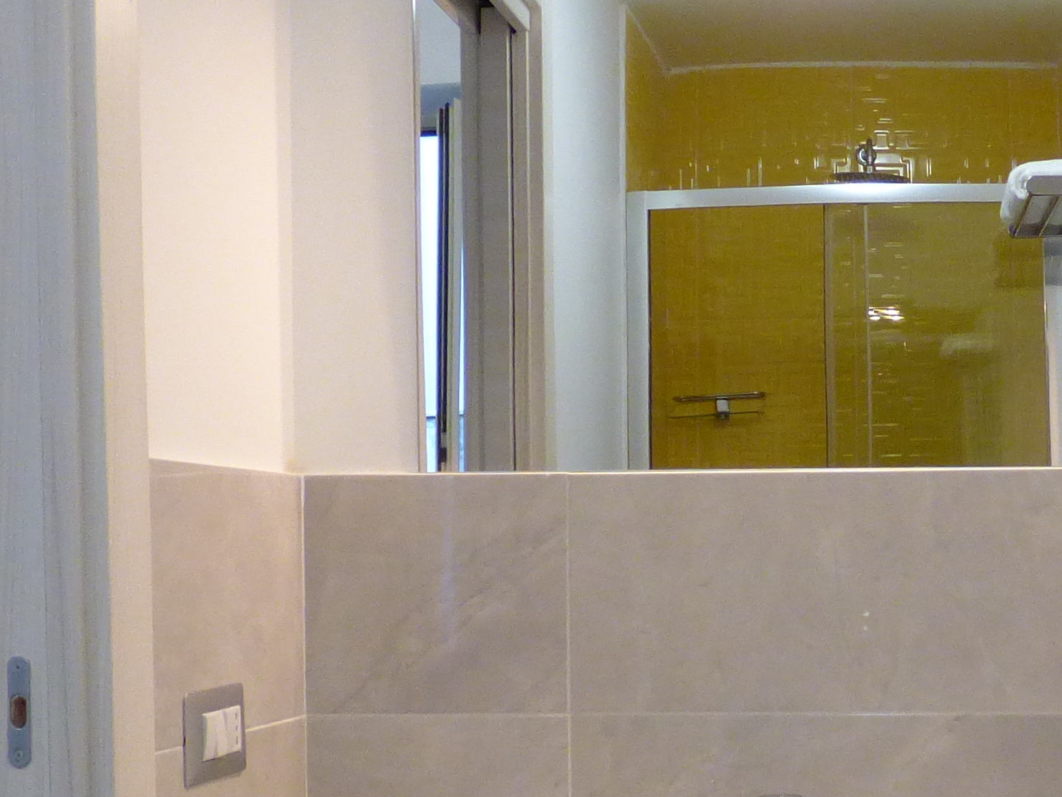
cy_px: 583
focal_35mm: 62
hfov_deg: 30.2
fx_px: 1902
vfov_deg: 23.5
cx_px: 893
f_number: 2.8
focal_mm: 3.58
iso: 320
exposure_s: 1/60
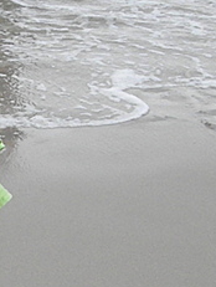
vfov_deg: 15.1
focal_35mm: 130
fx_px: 1079
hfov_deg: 11.3
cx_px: -10
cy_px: 175
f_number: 7.8
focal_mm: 8.6
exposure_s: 1/860
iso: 720
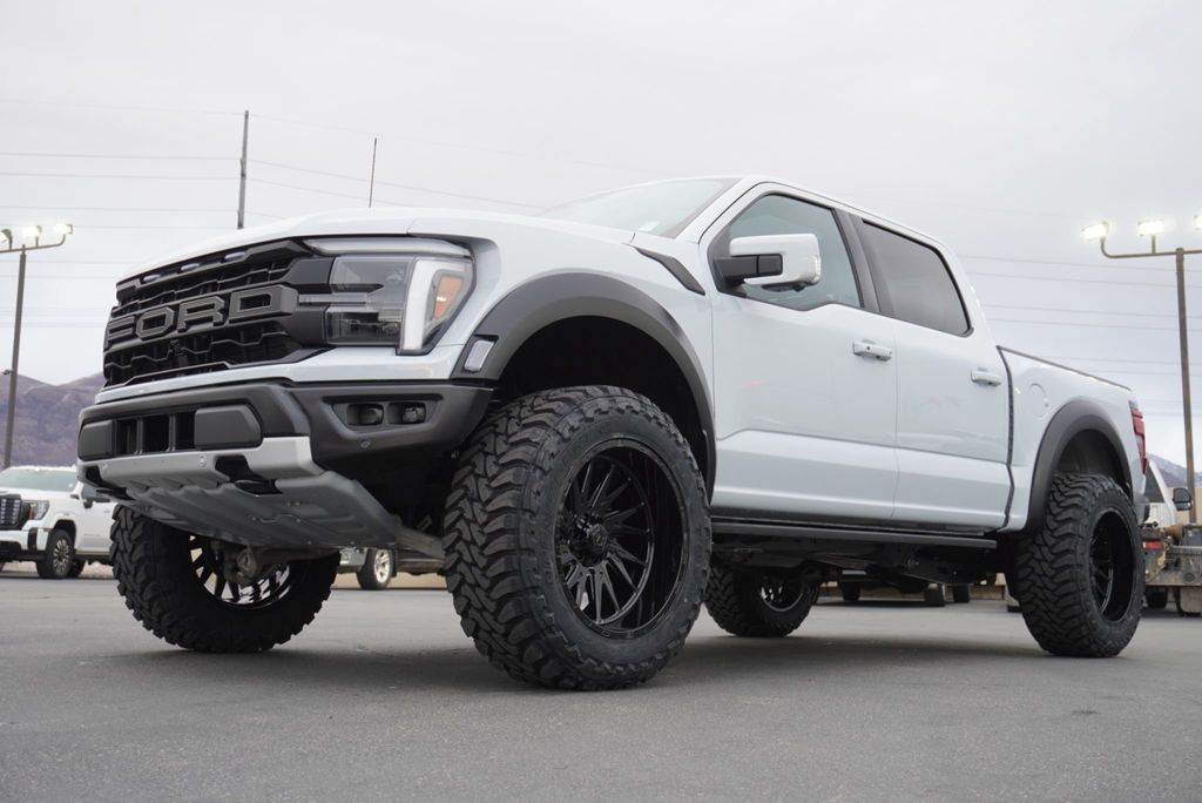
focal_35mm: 38
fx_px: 1253
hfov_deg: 51.3
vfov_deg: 35.5
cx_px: 601
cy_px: 402
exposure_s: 1/60
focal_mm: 25
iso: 320
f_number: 4.5
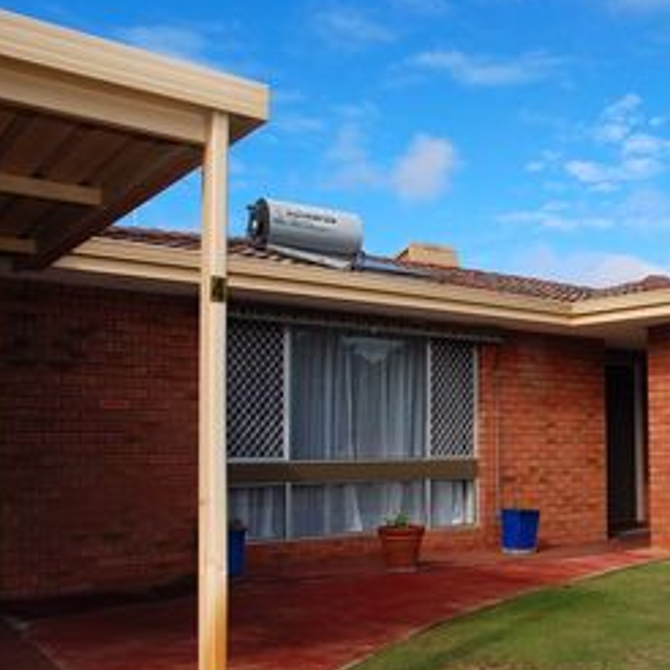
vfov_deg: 42.7
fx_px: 854
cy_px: 391
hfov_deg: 39.5
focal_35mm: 39
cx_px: 613
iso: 100
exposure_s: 1/200
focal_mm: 16
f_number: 9
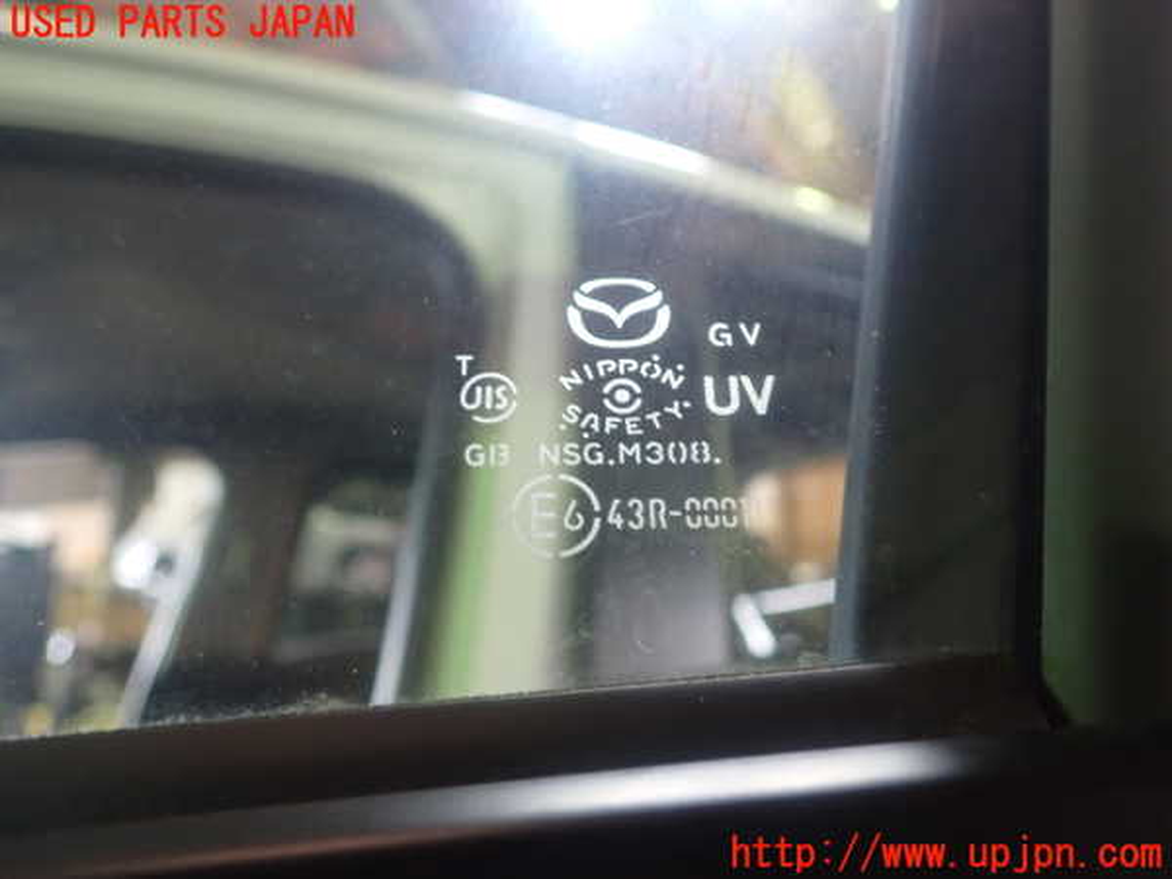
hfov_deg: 60.0
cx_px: 586
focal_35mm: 30
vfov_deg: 46.8
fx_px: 1016
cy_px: 440
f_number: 2.3
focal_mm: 5.4
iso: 250
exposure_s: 1/30
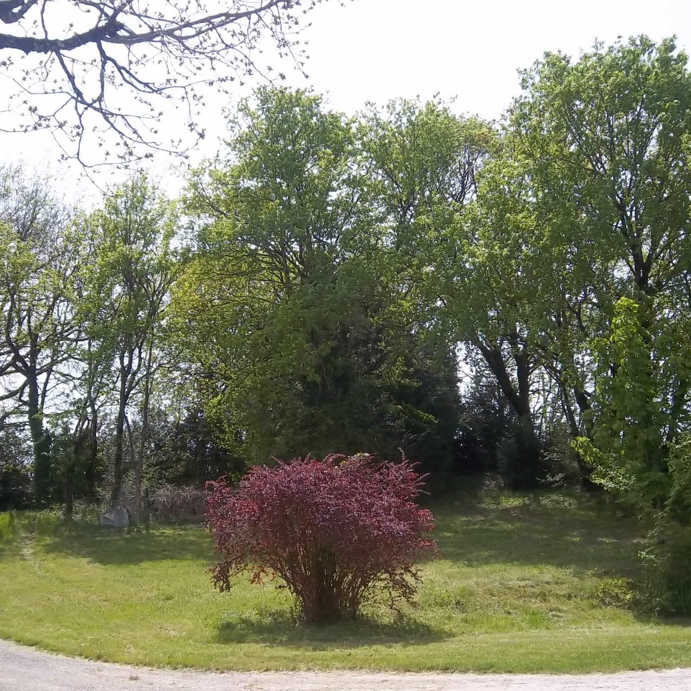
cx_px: 362
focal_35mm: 56
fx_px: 1265
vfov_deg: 30.6
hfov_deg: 30.6
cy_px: 348
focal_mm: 8.3
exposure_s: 1/320
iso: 64
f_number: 4.58
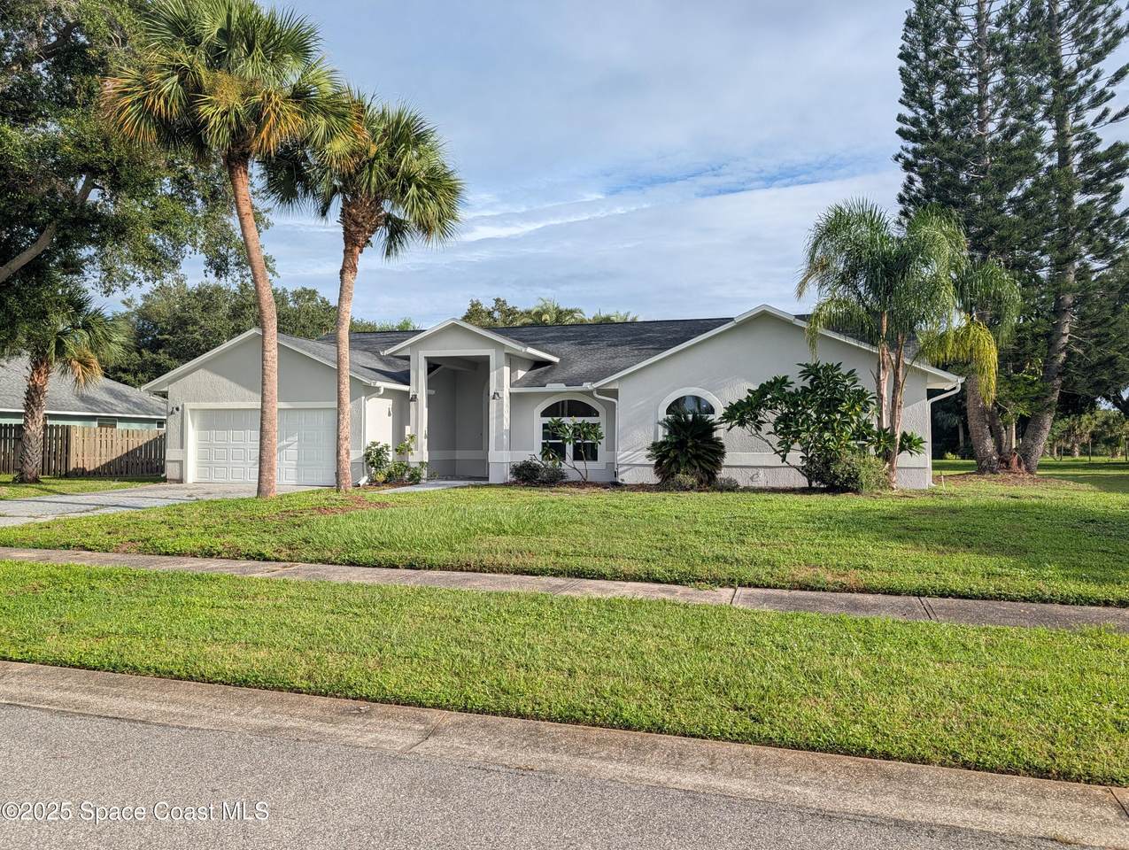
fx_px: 784
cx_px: 564
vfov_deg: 56.9
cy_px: 425
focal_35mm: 24
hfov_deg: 71.5
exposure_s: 1/1294
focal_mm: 6.9
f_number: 1.68
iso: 23
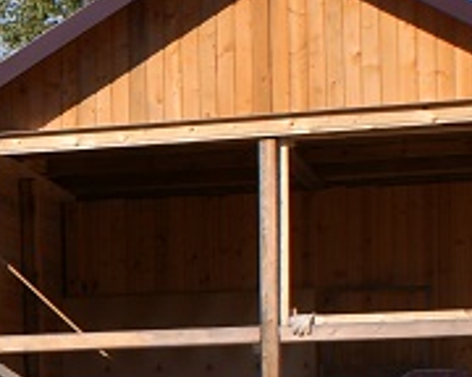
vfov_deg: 8.2
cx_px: -451
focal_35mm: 188
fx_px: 2626
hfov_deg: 9.6
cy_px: 432
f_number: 11
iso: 100
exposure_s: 1/125
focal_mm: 30
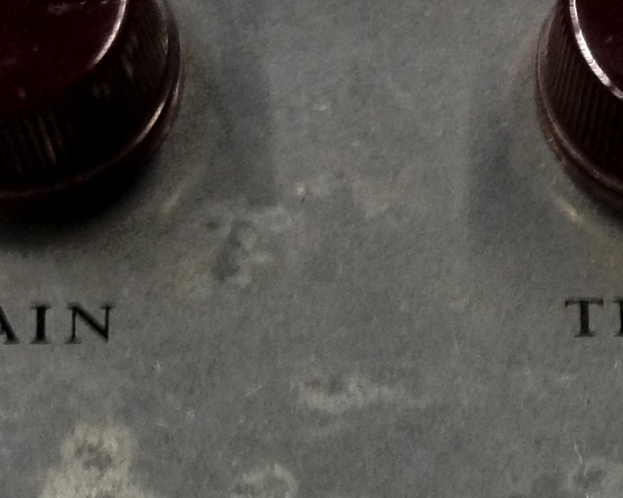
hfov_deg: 14.3
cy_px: 729
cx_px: 643
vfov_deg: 11.3
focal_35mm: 132
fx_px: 2434
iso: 125
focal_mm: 4.12
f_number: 2.4
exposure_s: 1/20
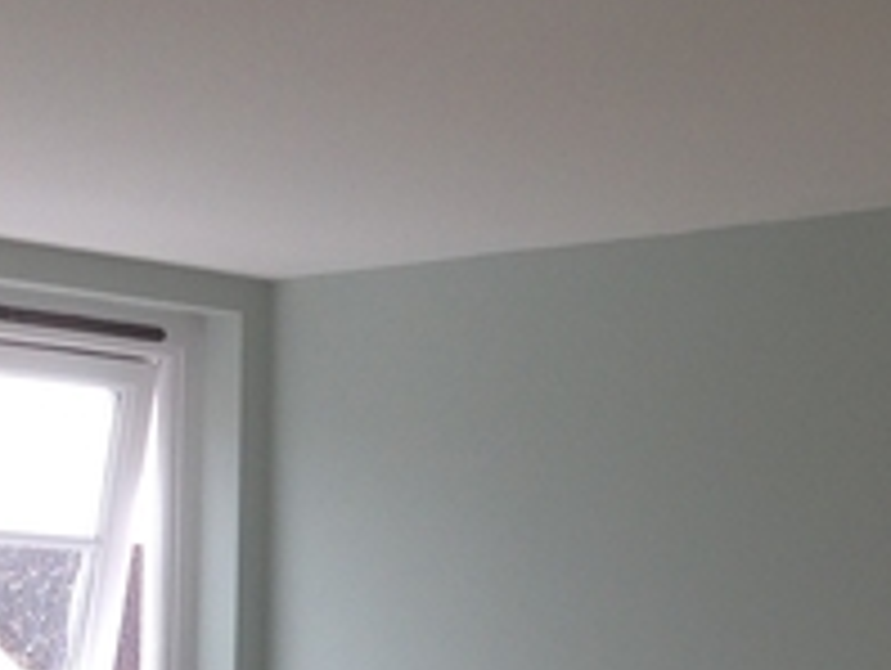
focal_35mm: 133
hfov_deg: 14.5
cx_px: 976
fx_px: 3428
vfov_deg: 11.0
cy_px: 760
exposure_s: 1/141
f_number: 2.4
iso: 50
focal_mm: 4.12
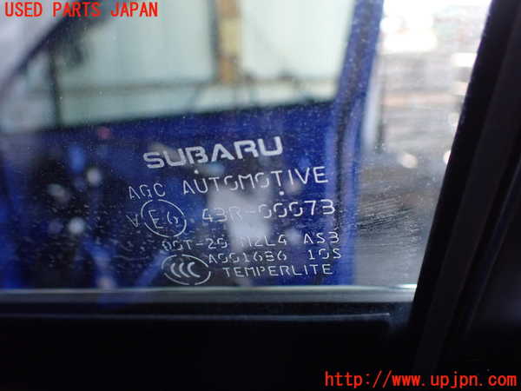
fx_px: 452
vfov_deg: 46.8
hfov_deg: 60.0
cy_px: 196
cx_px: 260
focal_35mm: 30
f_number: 2.3
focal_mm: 5.4
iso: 500
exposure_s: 1/125
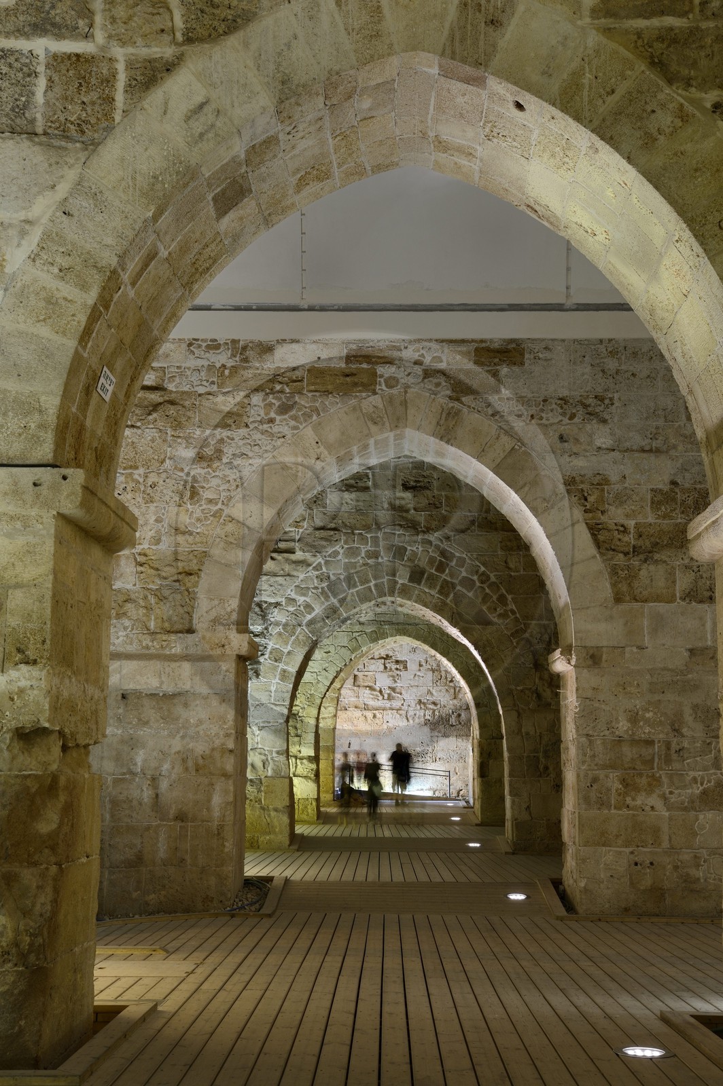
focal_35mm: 48
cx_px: 362
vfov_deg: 41.1
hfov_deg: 28.0
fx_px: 1448
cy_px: 543
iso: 400
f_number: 13
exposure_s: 4
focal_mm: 48
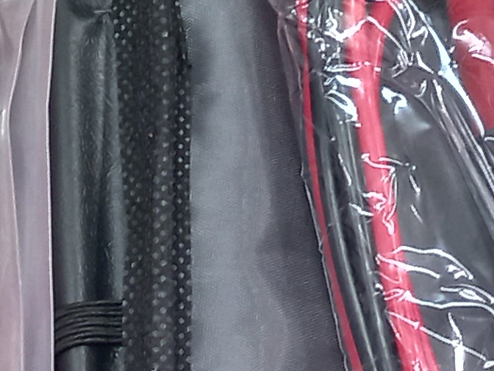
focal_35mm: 172
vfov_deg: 8.3
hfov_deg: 11.4
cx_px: 57
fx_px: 2455
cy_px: -319
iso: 200
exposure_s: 1/33
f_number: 1.8
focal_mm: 4.6
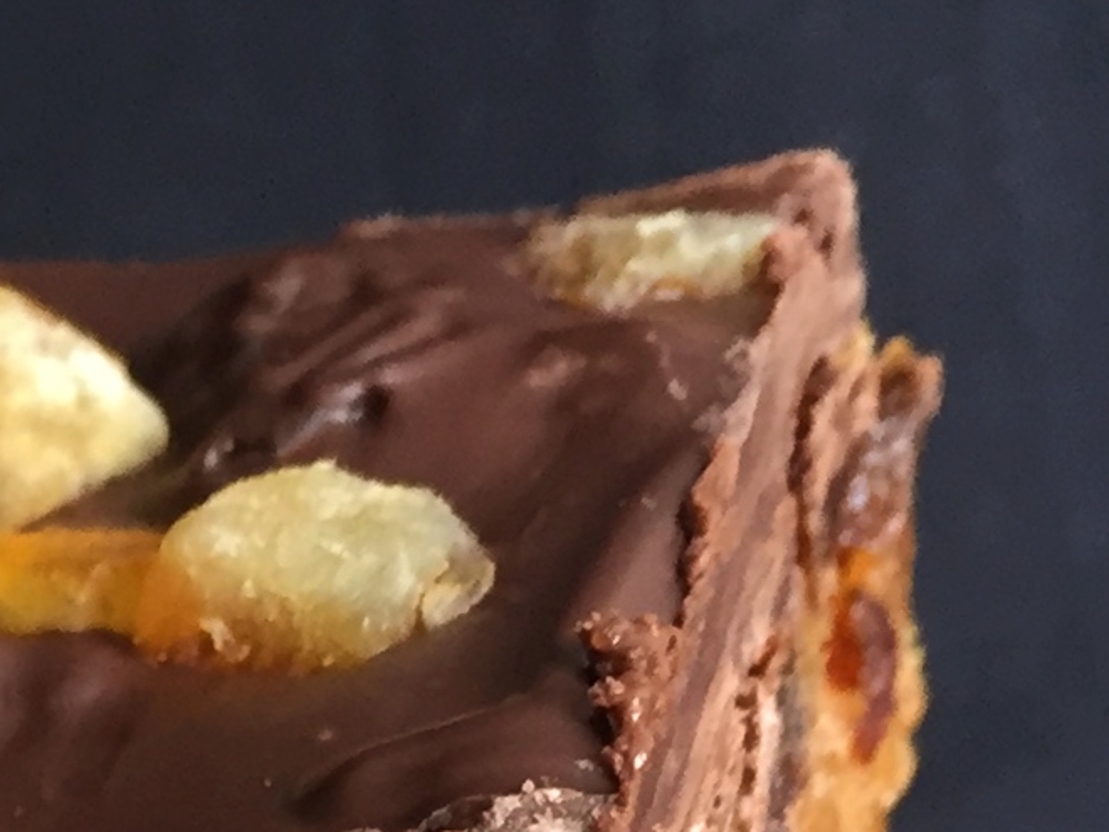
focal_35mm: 129
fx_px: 4133
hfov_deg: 14.5
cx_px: -423
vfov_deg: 10.3
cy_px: 1806
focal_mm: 4.15
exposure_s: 1/33
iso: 125
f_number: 2.2
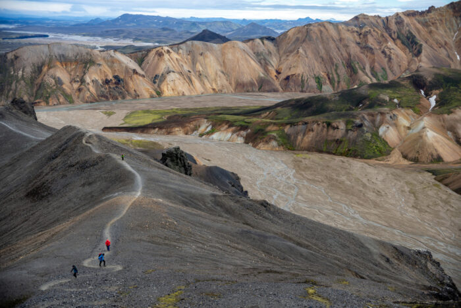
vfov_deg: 35.1
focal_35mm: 38
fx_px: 487
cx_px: 230
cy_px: 154
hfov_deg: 50.7
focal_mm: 38
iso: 200
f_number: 6.3
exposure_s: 1/1000
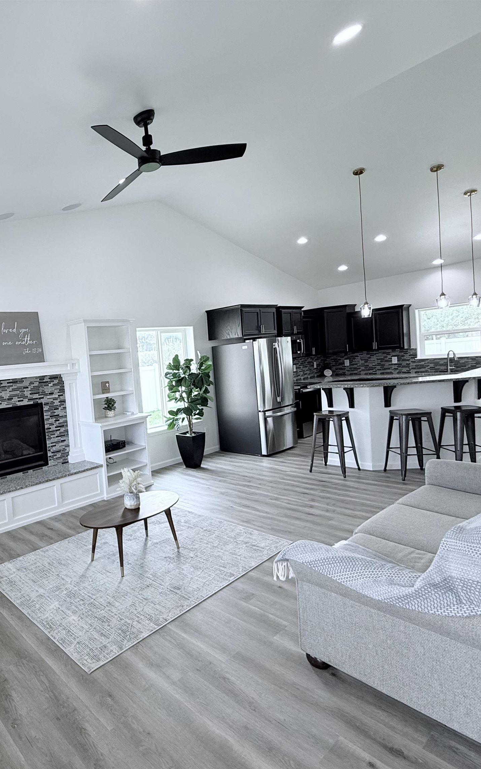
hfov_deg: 54.9
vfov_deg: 85.1
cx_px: 86
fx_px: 419
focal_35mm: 20
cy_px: 388
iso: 100
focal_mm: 2.22
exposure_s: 1/120
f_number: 2.2
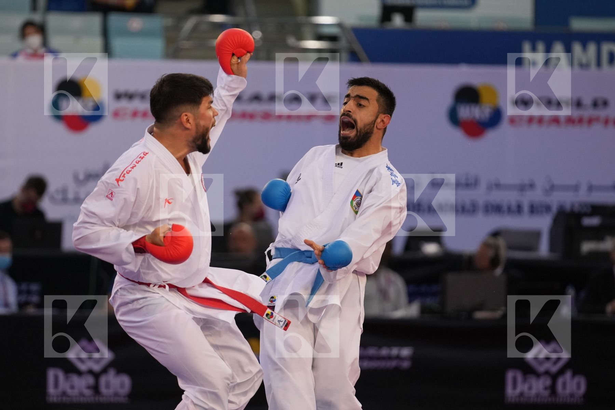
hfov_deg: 6.9
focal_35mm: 300
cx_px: 308
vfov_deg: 4.6
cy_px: 205
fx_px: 5125
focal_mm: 200
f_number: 2.8
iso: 1600
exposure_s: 1/1000
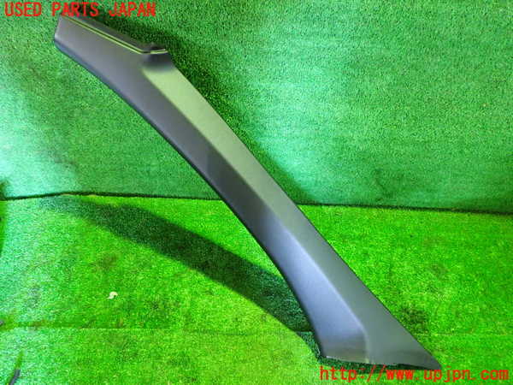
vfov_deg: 46.8
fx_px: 445
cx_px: 256
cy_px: 192
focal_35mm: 30
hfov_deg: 60.0
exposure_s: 1/25
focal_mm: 5.4
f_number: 2.3
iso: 800
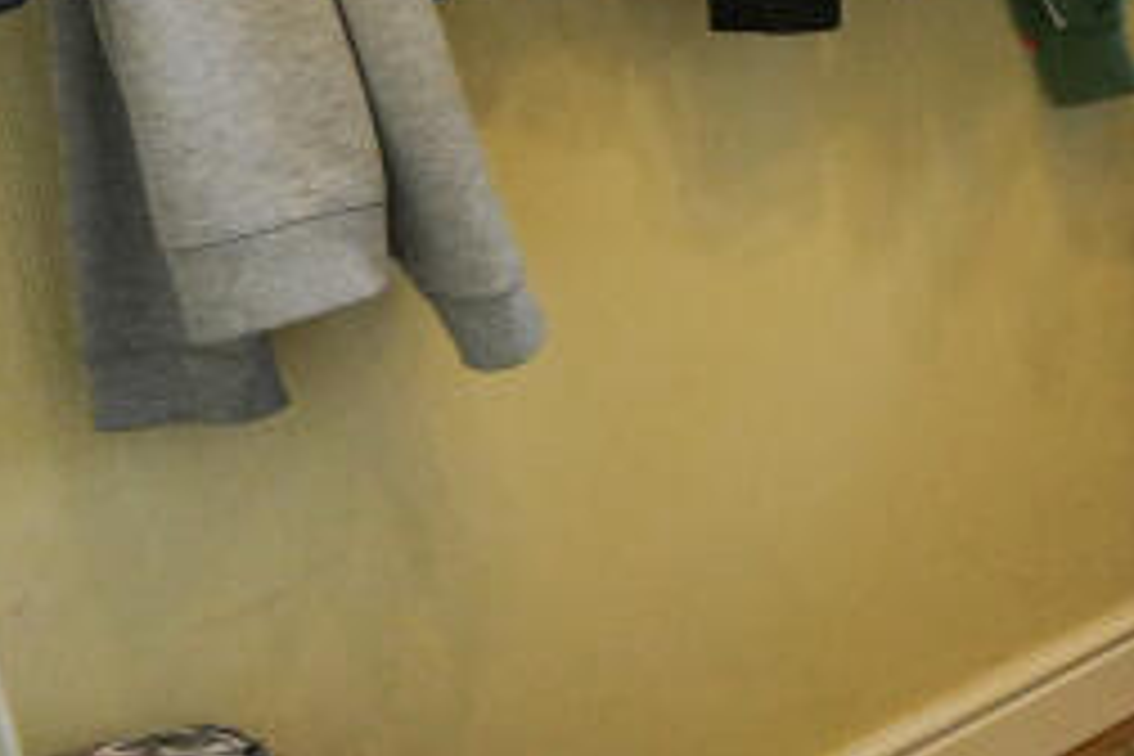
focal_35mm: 64
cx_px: 2074
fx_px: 2017
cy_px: 137
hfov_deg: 20.8
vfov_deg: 20.9
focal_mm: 10.5
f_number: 4
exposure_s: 1/160
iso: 1250
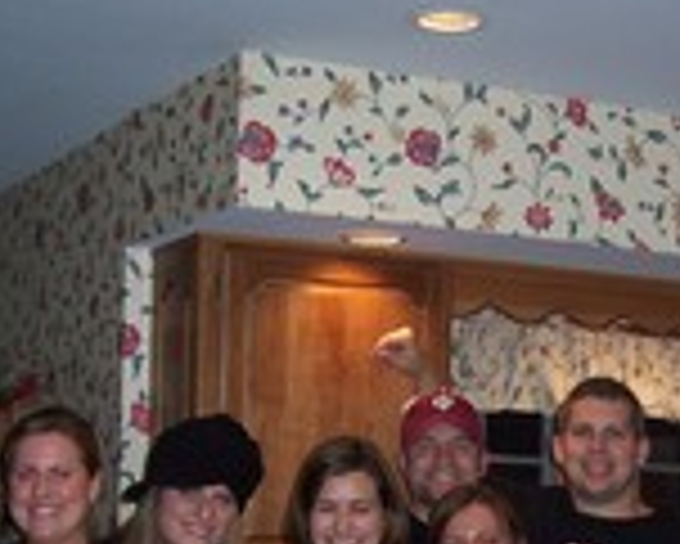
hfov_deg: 21.0
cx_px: 426
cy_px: 573
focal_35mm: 91
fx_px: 1833
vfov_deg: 16.5
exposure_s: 1/60
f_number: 3
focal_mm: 6
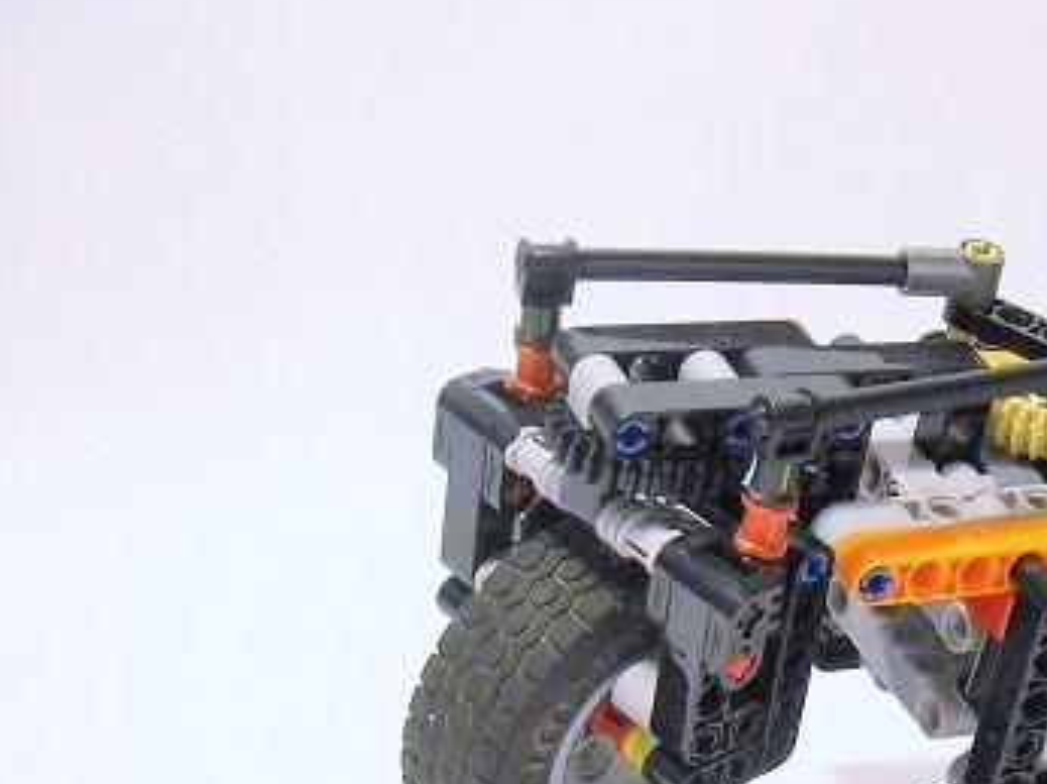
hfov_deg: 23.3
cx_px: 1005
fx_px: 2448
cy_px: 690
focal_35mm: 81
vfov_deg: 17.9
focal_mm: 5.7
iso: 400
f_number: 2.8
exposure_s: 1/35
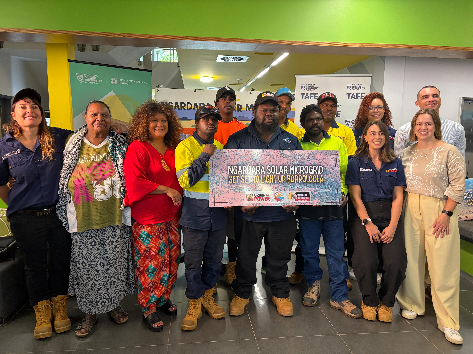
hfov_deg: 67.3
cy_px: 177
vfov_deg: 53.1
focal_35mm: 26
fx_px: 355
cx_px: 236
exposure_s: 1/60
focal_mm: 5.96
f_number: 1.6
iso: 250
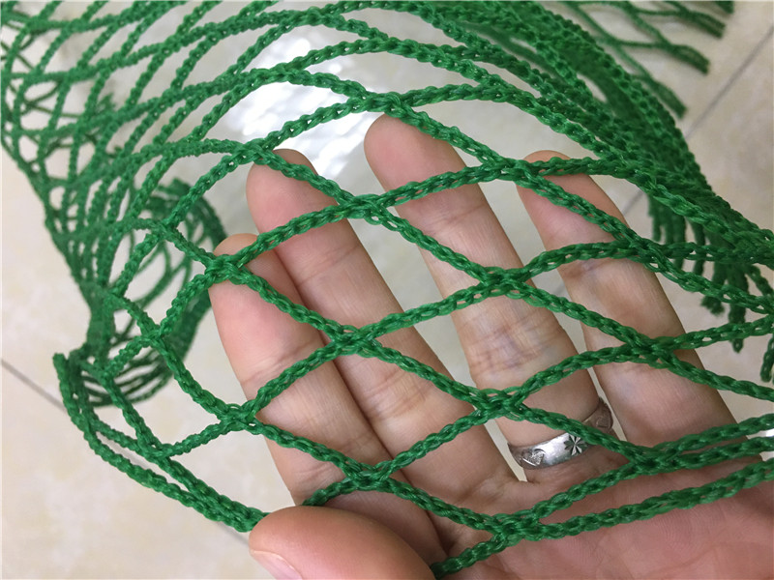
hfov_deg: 61.7
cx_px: 387
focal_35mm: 29
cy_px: 290
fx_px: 648
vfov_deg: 48.2
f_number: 2.2
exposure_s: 1/17
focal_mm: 4.15
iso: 100
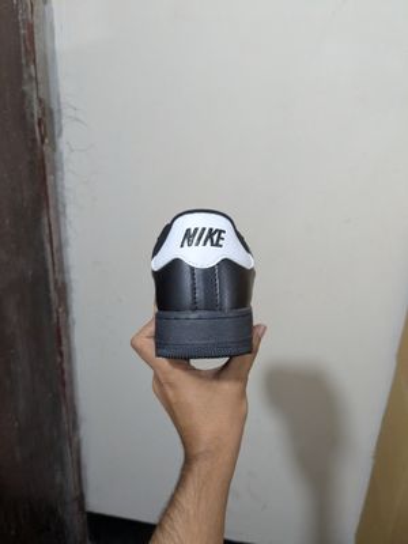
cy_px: 272
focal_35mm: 27
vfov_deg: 65.3
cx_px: 204
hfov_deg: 51.4
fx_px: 424
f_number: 1.73
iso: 406
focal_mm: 4.38
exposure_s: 1/99.9
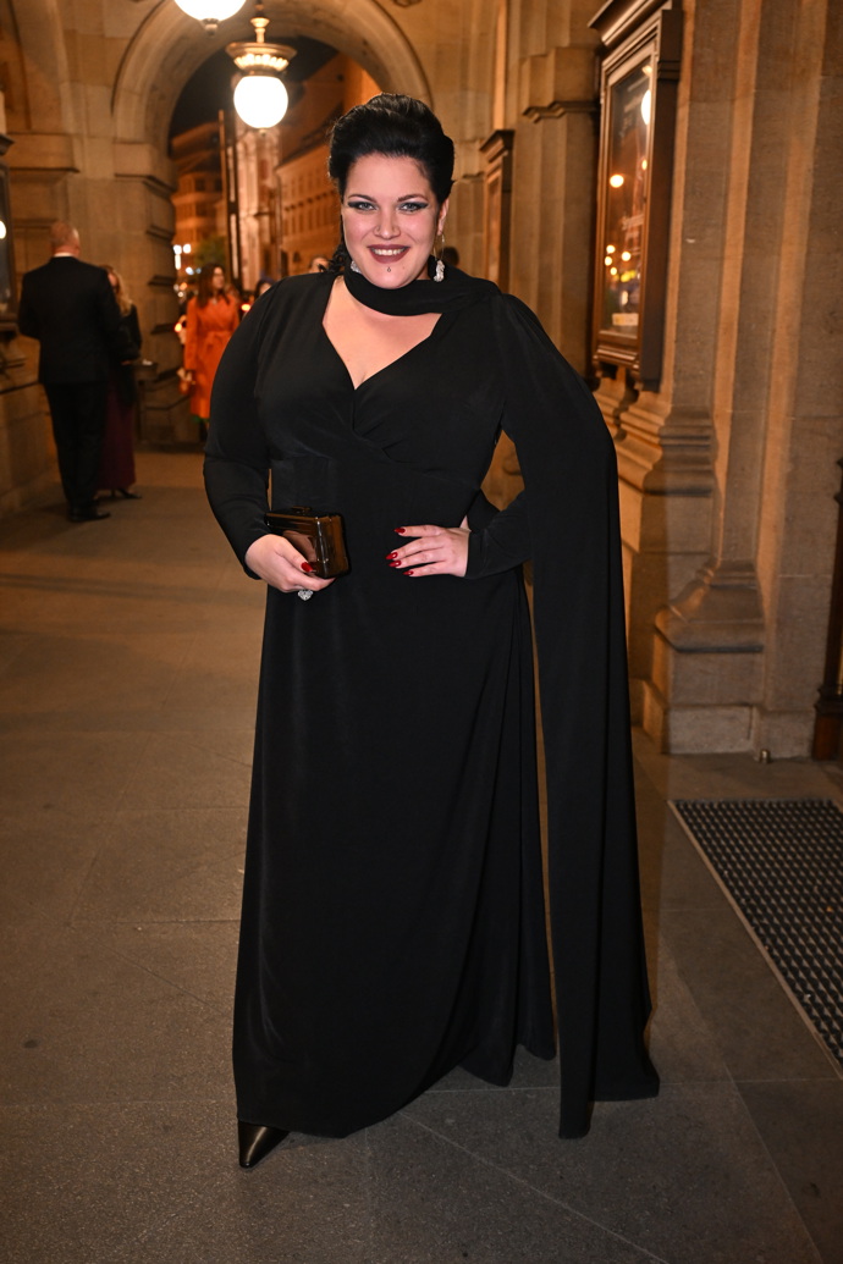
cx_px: 422
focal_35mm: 36
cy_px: 632
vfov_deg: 53.1
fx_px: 1264
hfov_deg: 36.9
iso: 3200
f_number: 4.5
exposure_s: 1/60
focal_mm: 36
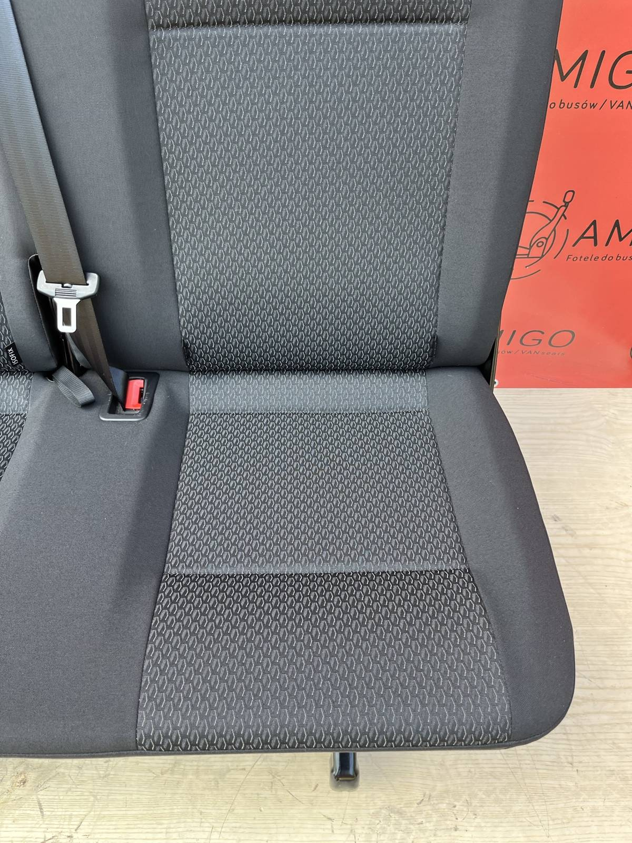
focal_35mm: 26
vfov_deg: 67.3
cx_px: 316
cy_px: 422
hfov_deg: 53.1
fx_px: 633
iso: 50
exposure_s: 1/124
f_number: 1.6
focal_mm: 5.1
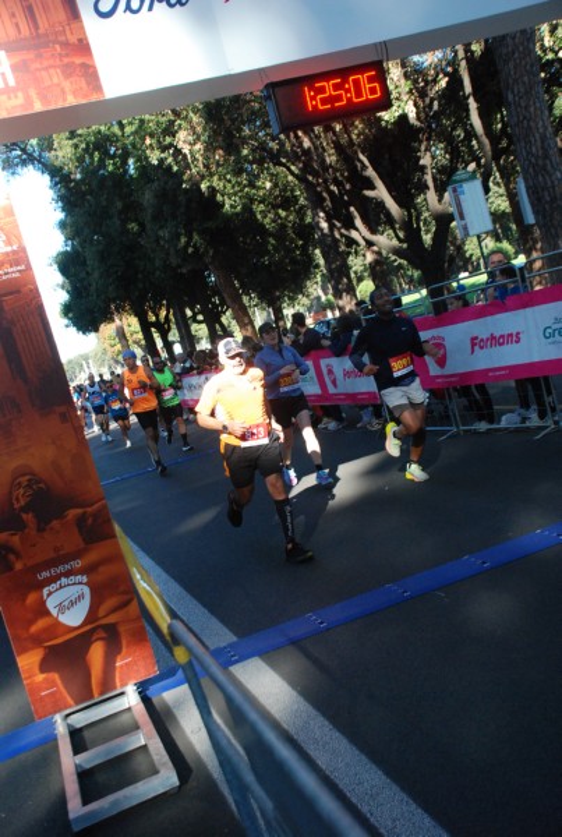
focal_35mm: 39
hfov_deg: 34.4
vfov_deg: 49.5
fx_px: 908
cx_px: 281
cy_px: 418
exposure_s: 1/1000
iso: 1000
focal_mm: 26
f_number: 4
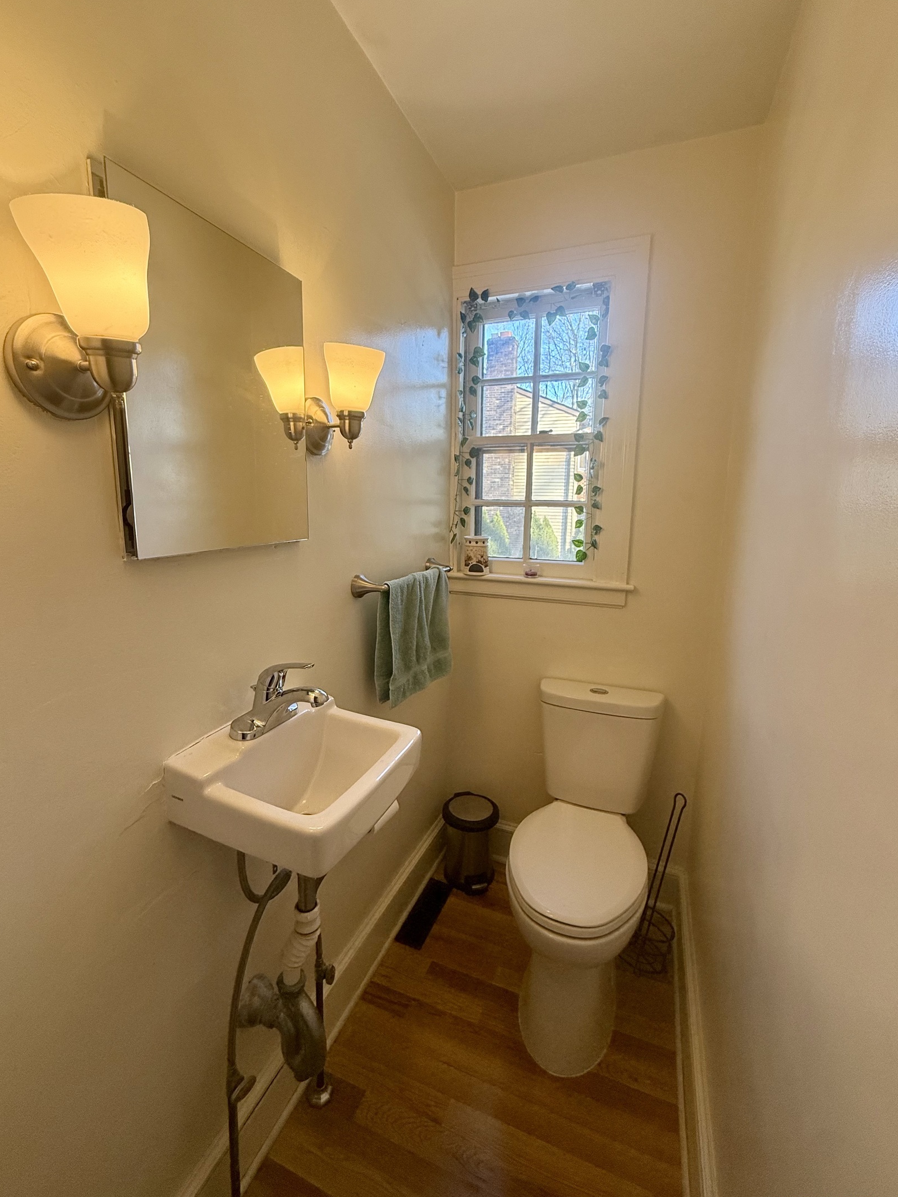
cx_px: 439
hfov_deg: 81.7
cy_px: 587
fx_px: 519
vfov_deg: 98.2
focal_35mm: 15
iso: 125
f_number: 2.2
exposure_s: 1/120
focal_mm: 2.22
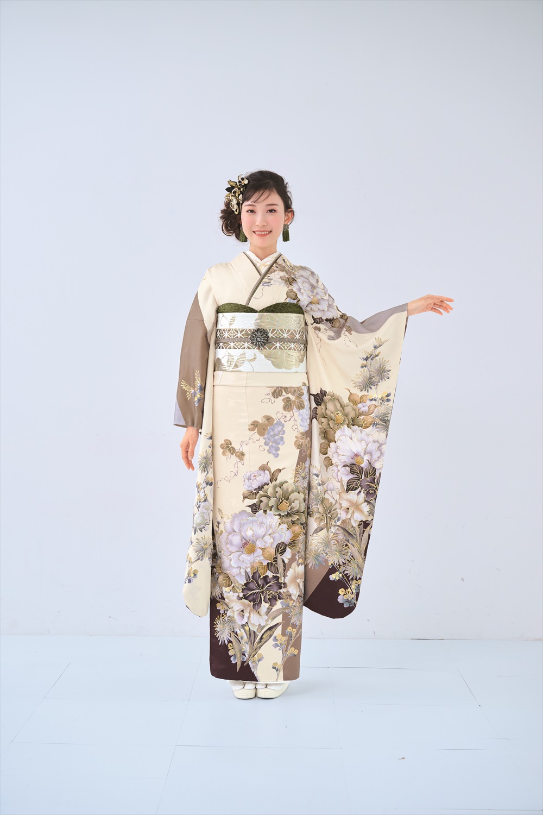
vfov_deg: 38.9
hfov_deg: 26.5
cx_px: 272
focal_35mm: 51
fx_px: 1154
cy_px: 408
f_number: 5
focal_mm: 51
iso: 200
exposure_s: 1/160
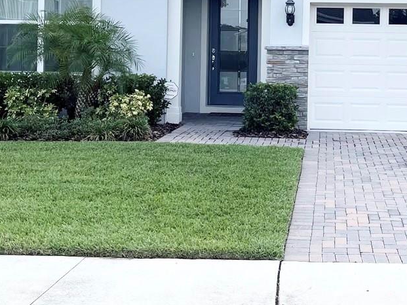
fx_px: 788
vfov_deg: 21.5
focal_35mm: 67
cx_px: 311
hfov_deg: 28.5
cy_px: 39
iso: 32
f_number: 1.6
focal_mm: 5.1
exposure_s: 1/5917
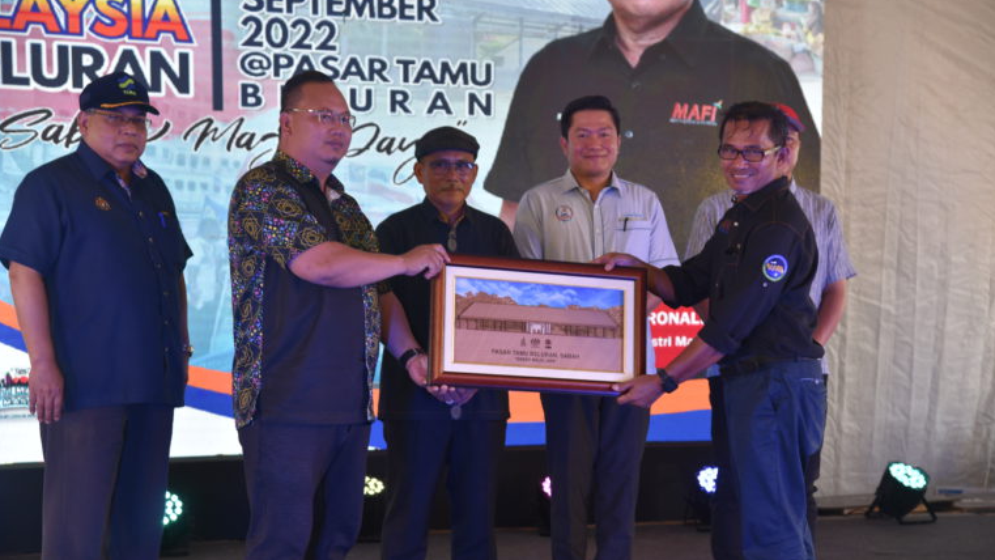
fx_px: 1952
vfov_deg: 16.3
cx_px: 498
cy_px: 295
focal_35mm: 74
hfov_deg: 28.6
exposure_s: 1/100
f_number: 5
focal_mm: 70
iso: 400
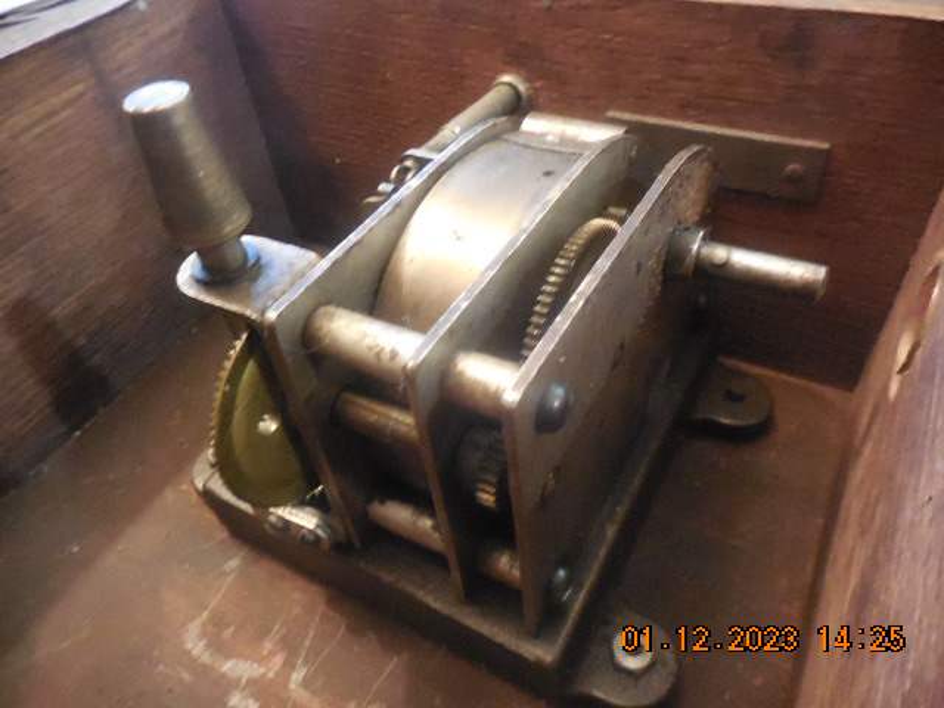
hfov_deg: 69.4
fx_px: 682
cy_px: 354
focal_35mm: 25
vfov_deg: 54.9
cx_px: 472
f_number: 3.7
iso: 1600
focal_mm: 4.5
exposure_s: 1/10
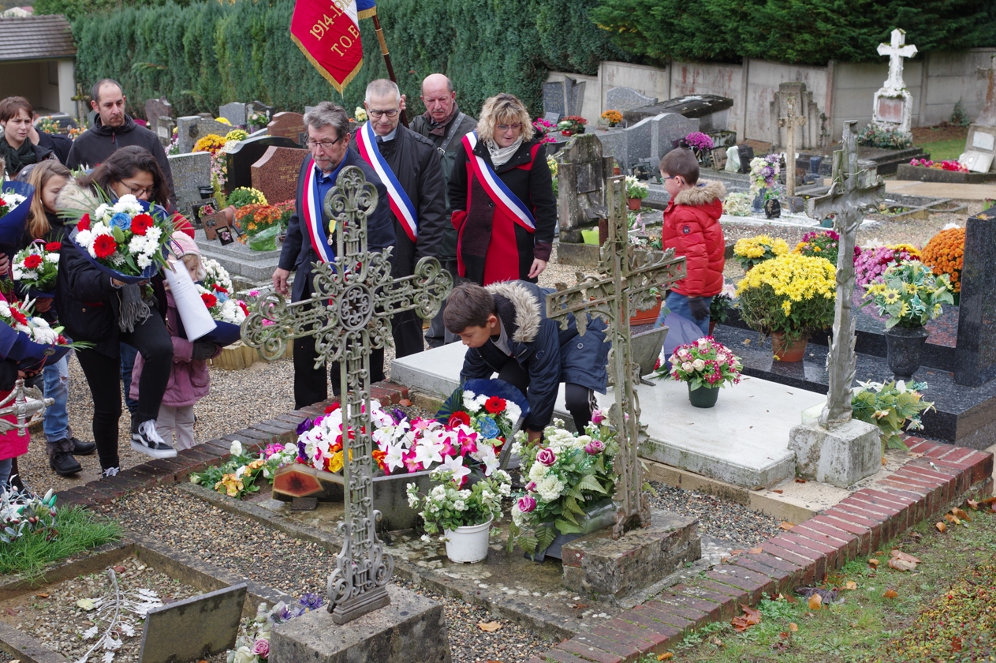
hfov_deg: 38.2
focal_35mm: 52
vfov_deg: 25.9
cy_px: 332
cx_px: 498
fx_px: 1438
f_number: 6.3
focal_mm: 35
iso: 200
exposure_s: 1/60
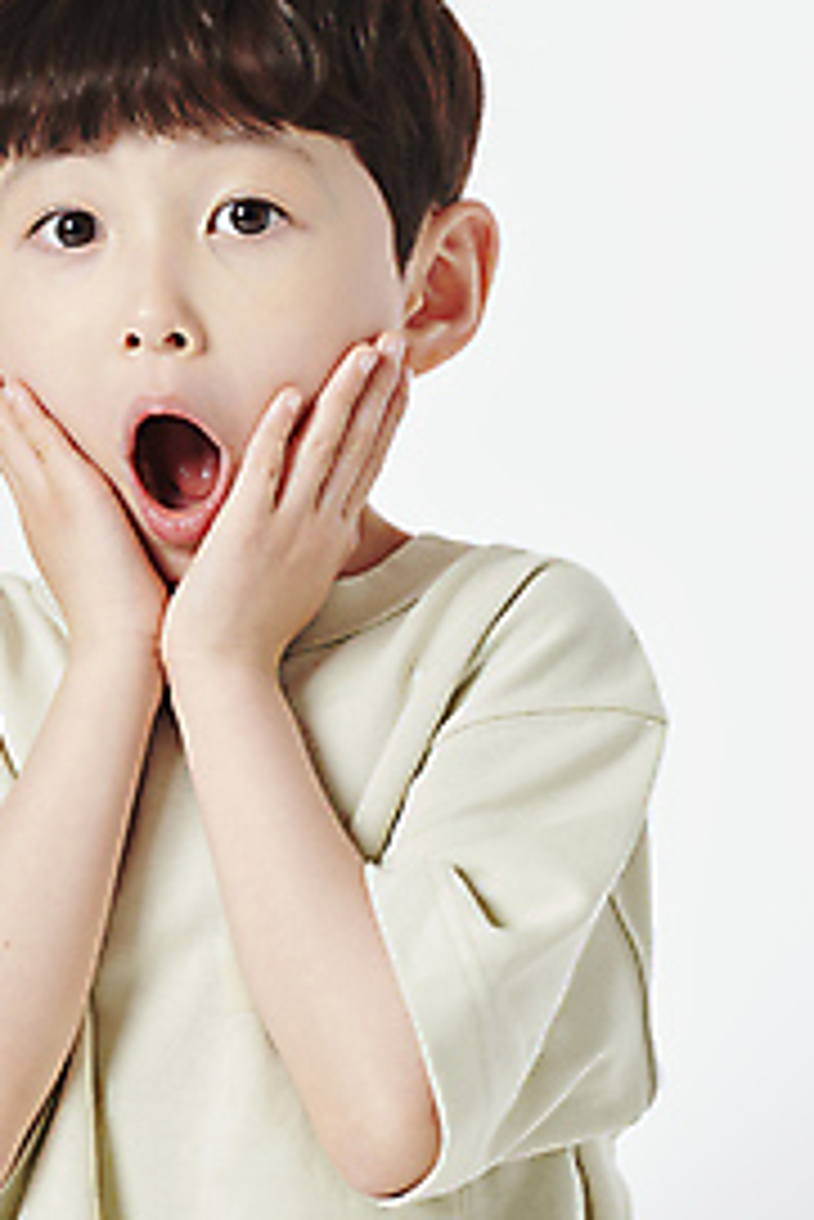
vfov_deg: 7.0
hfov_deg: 4.7
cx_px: 236
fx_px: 9992
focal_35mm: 295
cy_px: 473
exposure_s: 1/125
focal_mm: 200
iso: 31
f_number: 6.3
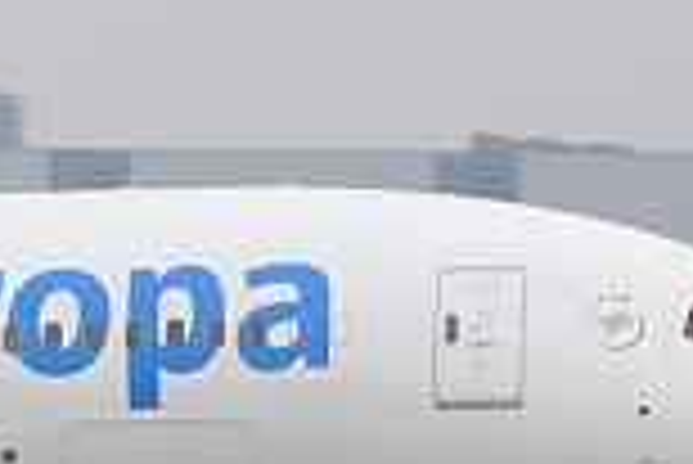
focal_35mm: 1640
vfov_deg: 0.8
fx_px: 31599
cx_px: -950
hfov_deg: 1.3
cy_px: 493
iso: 320
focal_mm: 210
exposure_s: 1/400
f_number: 6.3
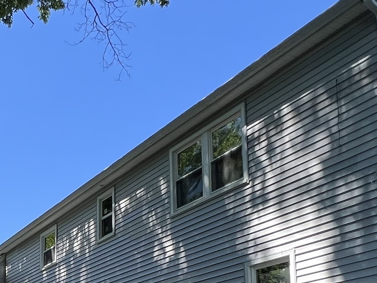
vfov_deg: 27.5
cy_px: 315
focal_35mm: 48
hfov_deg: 35.1
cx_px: -17
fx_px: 523
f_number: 1.8
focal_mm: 1.57
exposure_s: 1/619
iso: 32
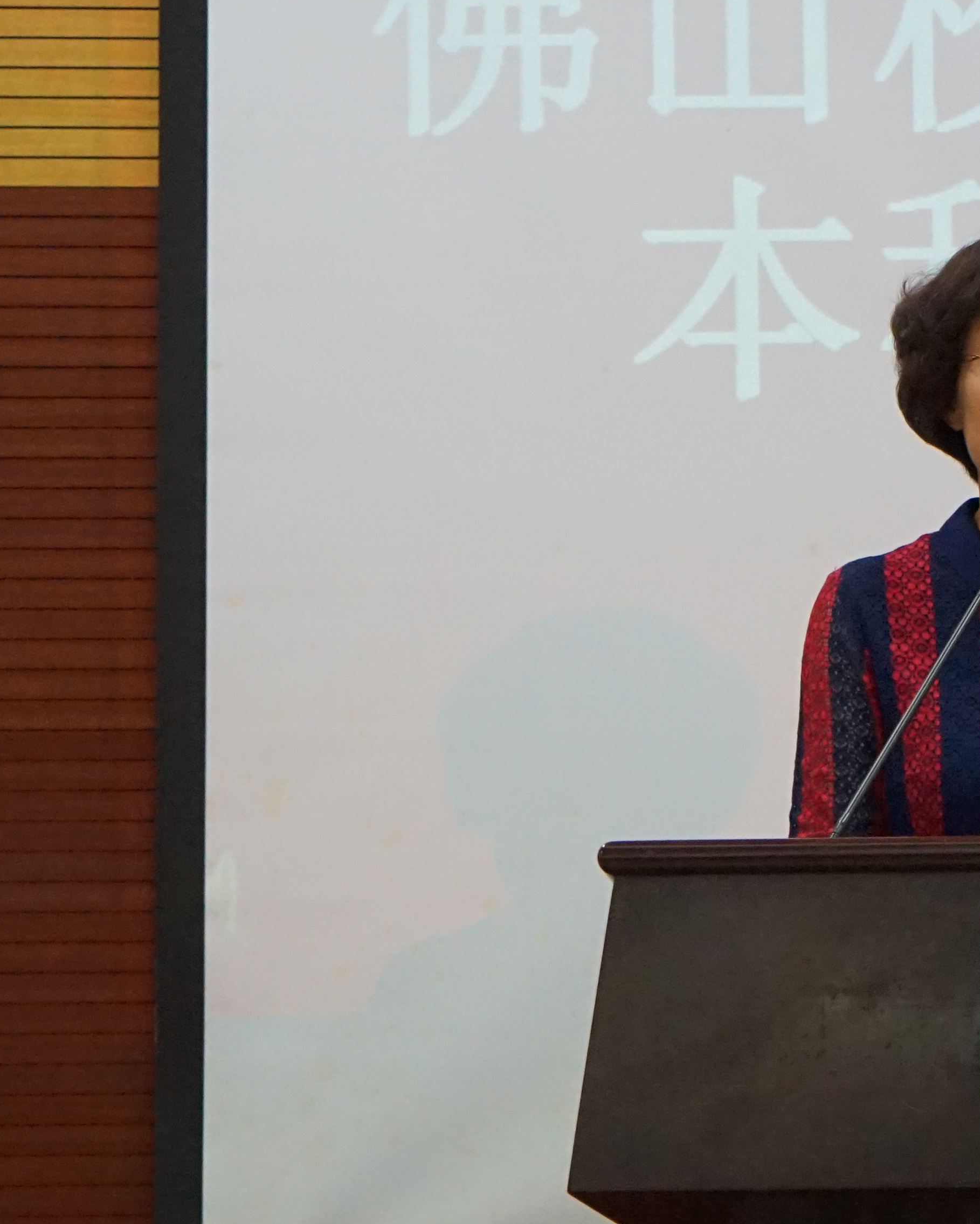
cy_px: 468
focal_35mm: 166
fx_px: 6019
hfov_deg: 9.2
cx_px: 1009
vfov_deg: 11.6
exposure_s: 1/160
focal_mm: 67
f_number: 5.6
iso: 5000
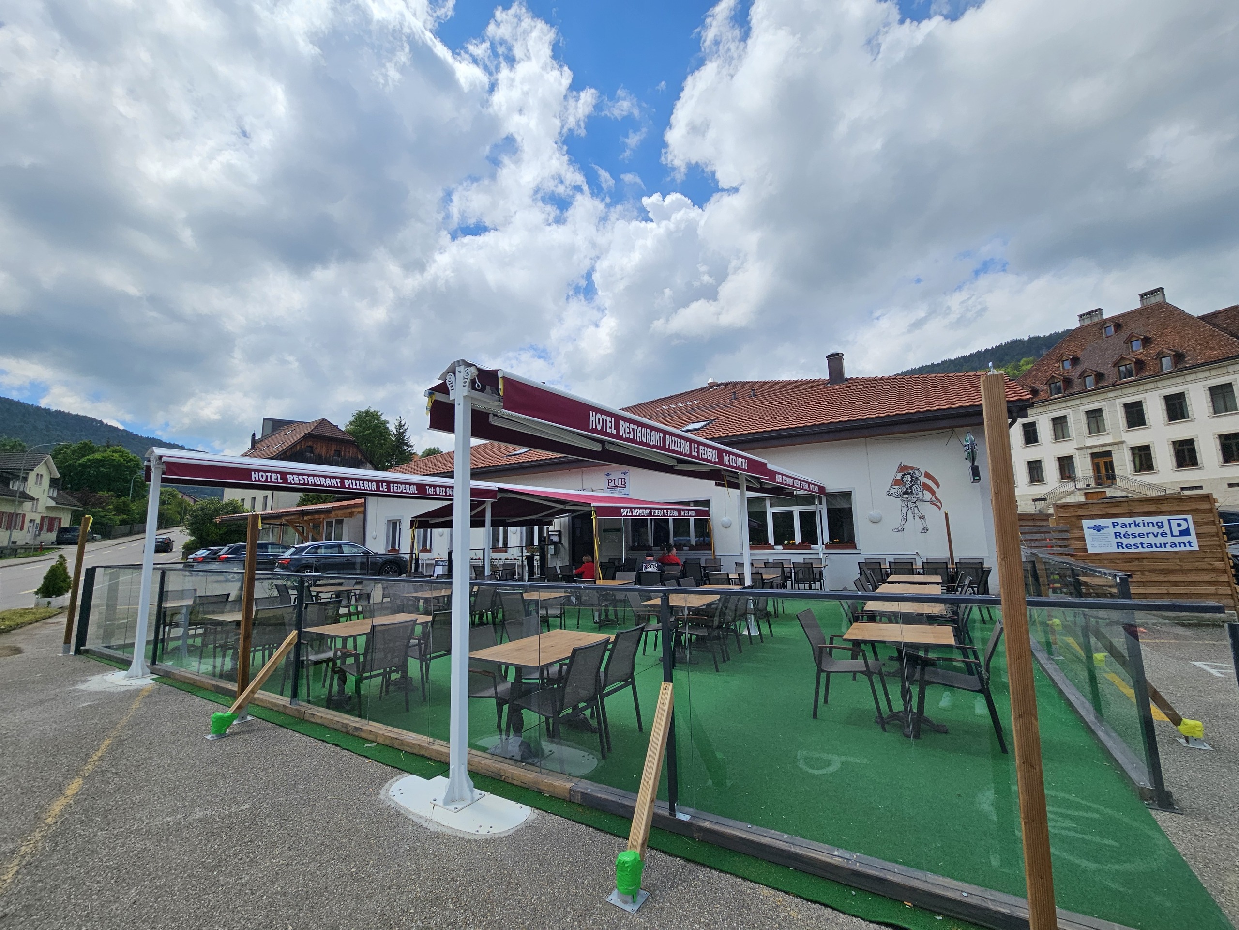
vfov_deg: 89.9
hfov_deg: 106.2
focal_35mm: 13
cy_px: 465
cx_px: 620
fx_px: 465
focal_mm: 2.2
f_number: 2.2
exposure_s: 1/4210
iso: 50
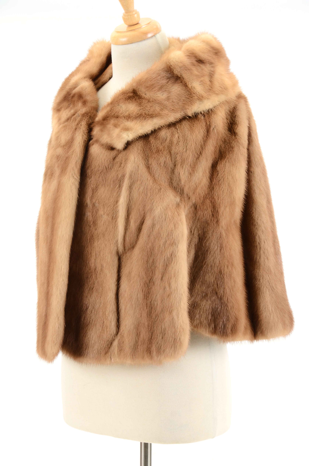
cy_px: 233
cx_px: 154
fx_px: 1358
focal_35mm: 105
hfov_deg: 13.0
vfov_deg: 19.5
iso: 160
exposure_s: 1/60
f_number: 8
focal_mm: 70
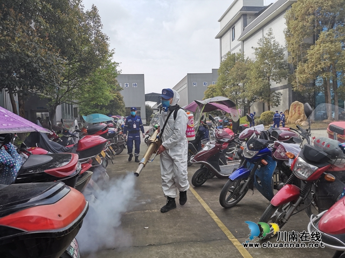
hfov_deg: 67.3
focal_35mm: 26
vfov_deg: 53.1
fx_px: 259
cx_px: 172
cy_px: 129
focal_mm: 4.75
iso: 50
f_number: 1.8
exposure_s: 1/1050
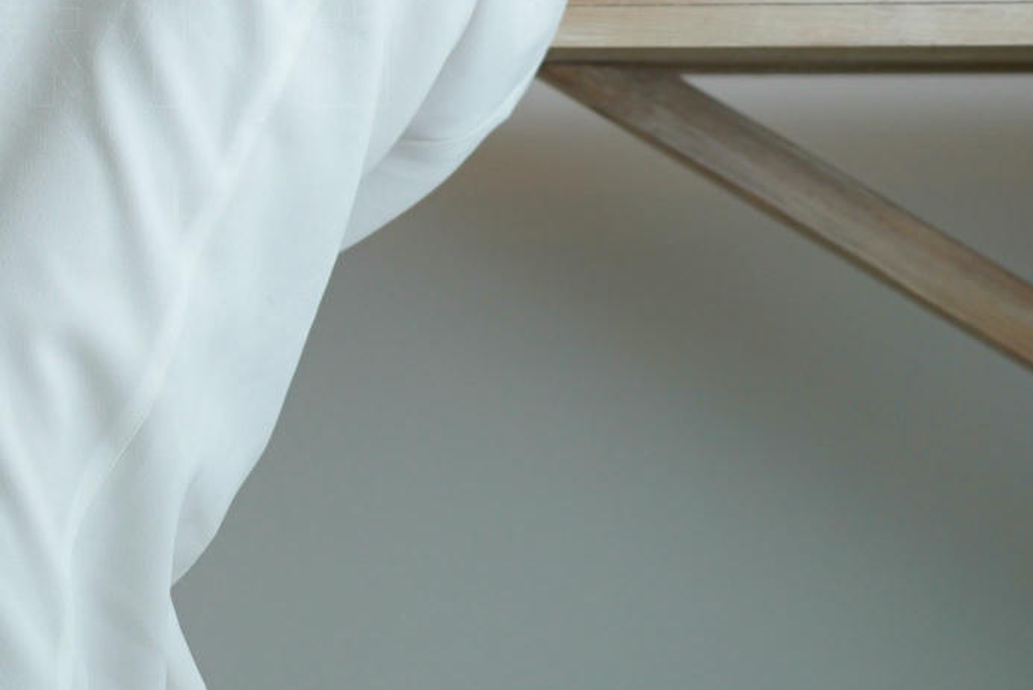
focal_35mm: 107
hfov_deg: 17.7
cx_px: -352
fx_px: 3072
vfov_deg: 12.7
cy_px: 12
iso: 250
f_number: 4
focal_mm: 35
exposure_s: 1/60
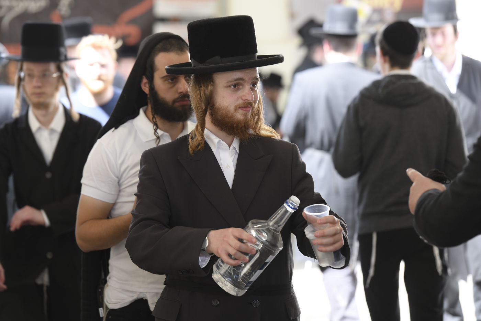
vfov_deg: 8.1
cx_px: 240
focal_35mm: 170
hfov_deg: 12.1
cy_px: 160
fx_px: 2271
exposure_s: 1/250
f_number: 4.5
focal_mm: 170
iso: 500
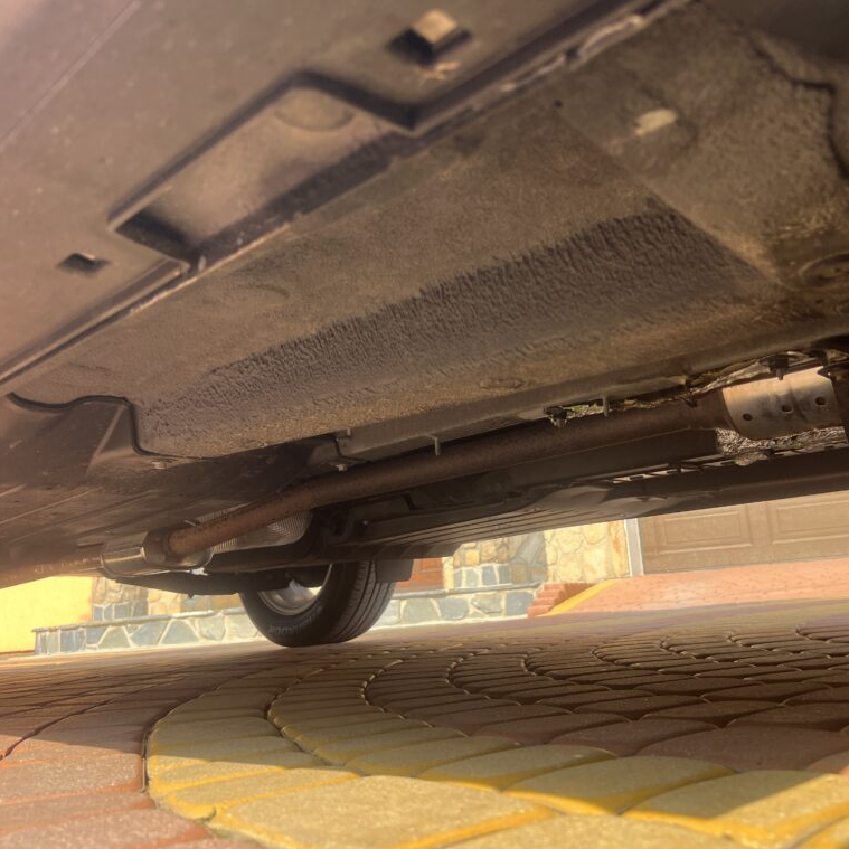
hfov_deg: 52.4
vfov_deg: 52.5
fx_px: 860
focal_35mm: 31
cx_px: 481
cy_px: 428
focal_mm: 5.7
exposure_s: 1/407
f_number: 1.5
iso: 50
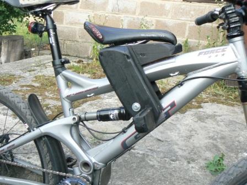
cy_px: 92
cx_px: 124
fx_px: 257
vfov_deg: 39.7
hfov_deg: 51.4
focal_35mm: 36
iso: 200
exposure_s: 1/100
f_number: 4.5
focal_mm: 6
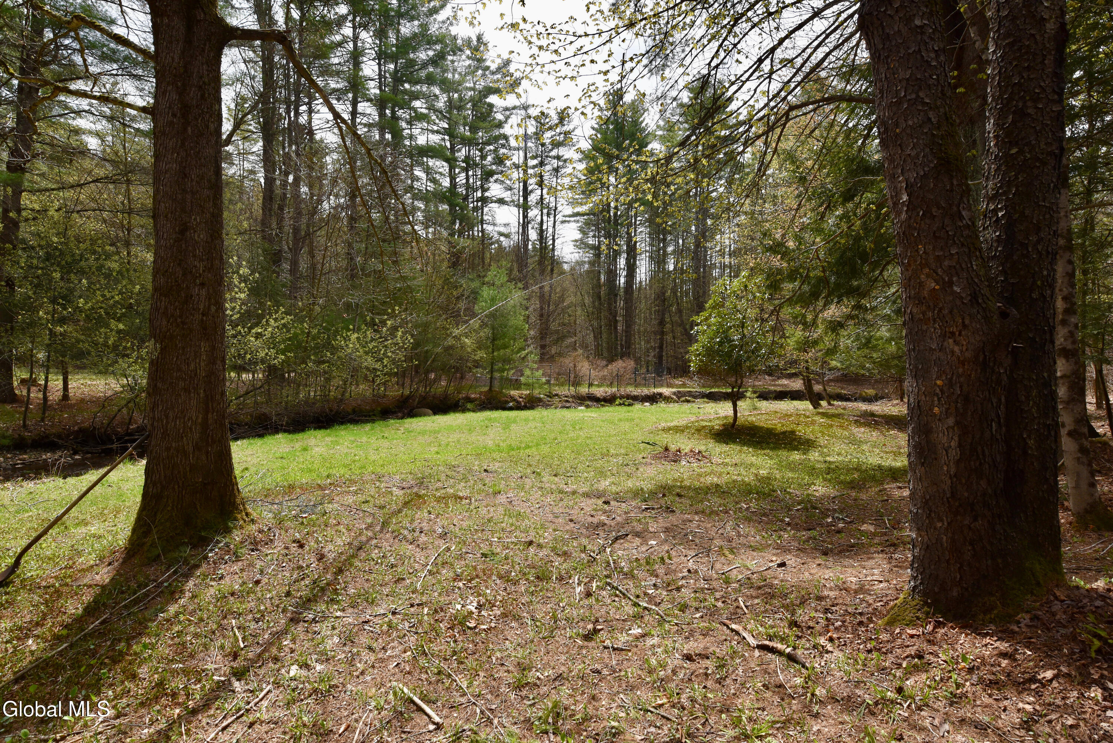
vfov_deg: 70.5
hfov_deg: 93.3
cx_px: 556
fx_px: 526
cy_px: 372
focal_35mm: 17
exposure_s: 1/640
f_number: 13
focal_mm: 17
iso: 800
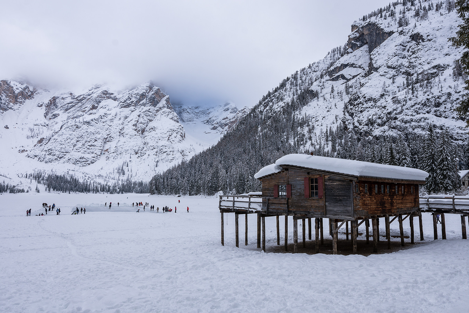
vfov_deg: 56.1
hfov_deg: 77.3
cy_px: 156
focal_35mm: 22
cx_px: 234
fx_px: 293
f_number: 6.3
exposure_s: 1/200
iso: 100
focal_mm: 15
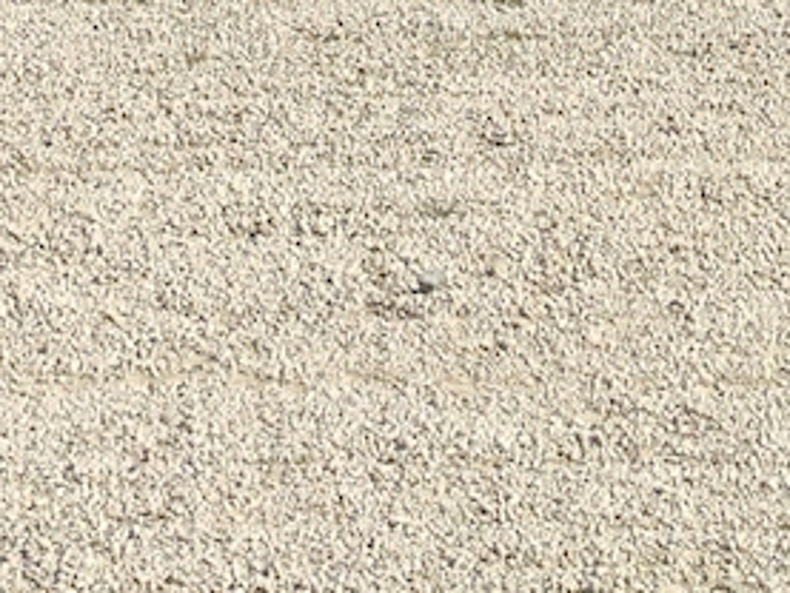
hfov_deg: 10.6
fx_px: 4224
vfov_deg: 6.7
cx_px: 713
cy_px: -1557
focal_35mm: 185
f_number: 1.89
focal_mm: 5.43
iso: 100
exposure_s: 1/1196
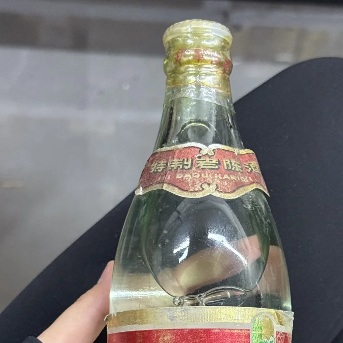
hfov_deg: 20.2
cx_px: 203
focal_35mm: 86
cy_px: 339
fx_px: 964
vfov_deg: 19.6
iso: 400
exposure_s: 1/40
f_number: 1.78
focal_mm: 6.76
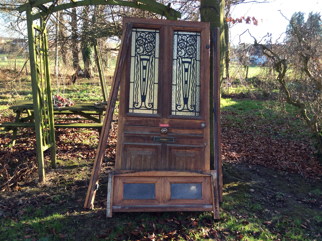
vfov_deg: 44.1
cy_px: 120
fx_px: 297
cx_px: 161
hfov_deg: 56.9
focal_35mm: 32
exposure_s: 1/157
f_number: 2.4
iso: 32
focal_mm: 3.3
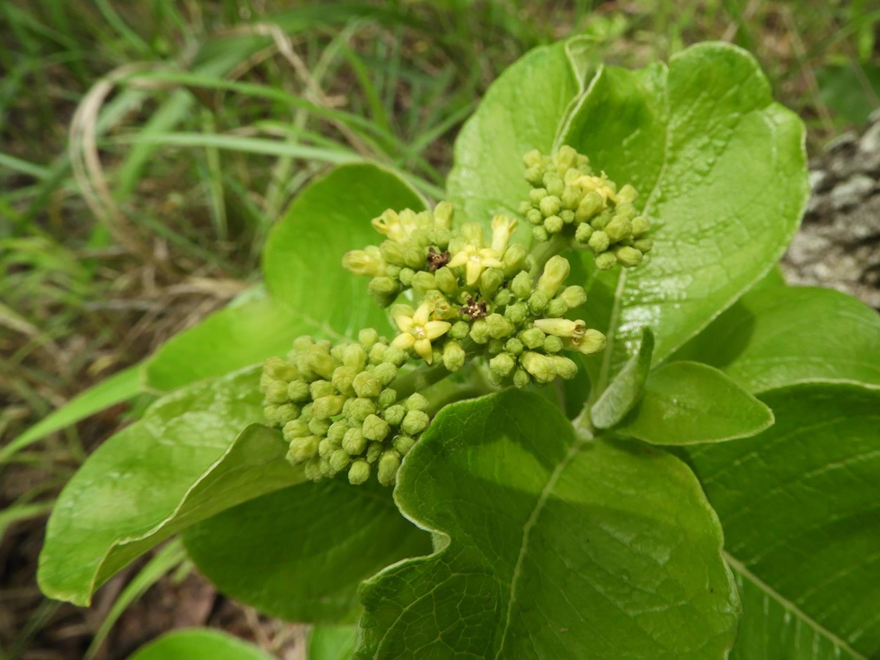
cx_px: 518
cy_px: 283
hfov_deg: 61.2
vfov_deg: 48.1
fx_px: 737
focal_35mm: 29
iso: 100
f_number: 3.3
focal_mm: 4.3
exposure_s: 1/400
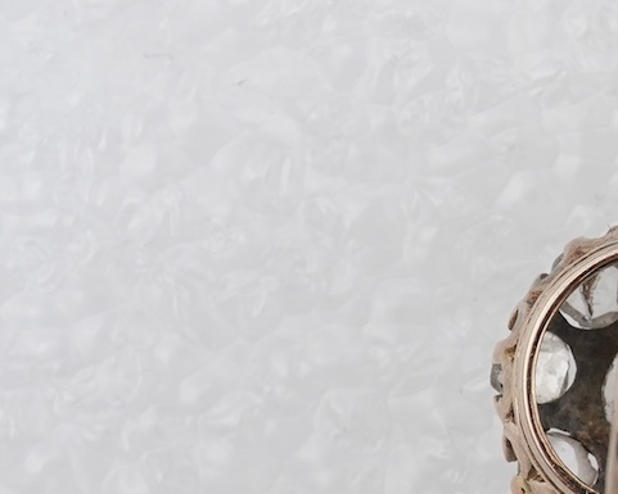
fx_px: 2890
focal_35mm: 158
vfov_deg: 9.8
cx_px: 1022
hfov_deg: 11.5
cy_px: 357
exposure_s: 1/125
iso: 500
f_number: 16
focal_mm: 30
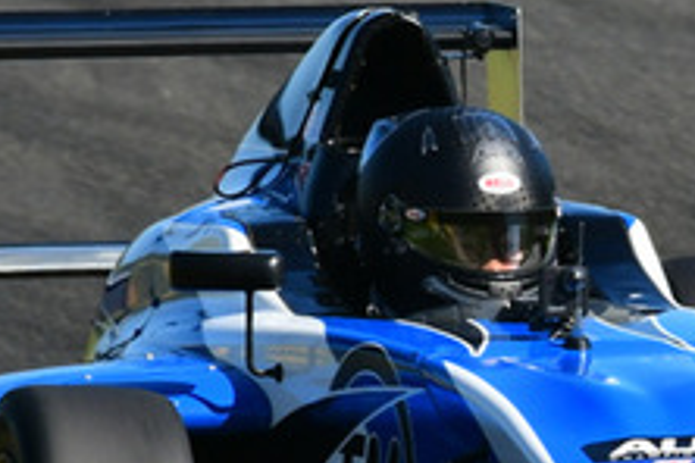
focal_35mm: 2699
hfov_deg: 0.8
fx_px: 52102
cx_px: 645
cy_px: 200
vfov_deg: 0.5
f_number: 11
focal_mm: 500
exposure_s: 1/640
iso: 500
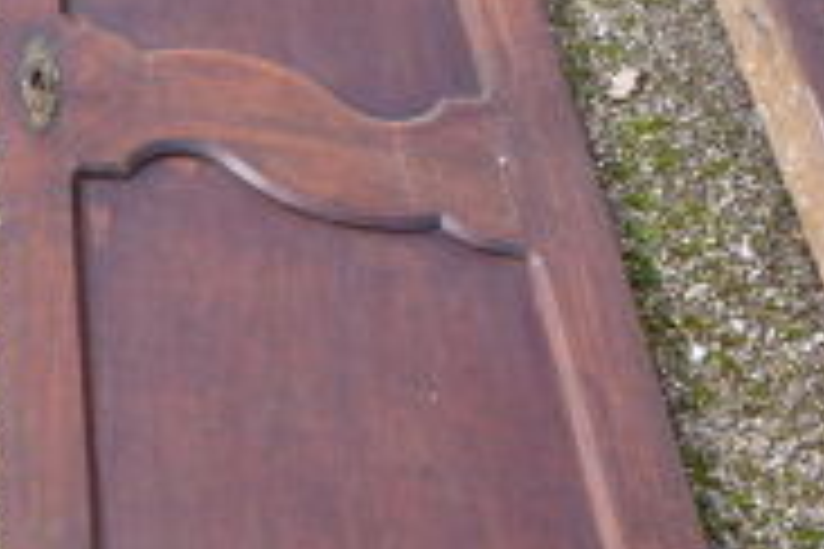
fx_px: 1877
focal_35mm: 82
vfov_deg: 16.6
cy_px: 248
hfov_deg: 23.2
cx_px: -99
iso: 100
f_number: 4
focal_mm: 5.2
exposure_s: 1/250
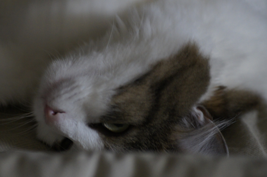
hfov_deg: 11.5
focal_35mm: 179
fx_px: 1326
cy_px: 88
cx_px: 134
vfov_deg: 7.7
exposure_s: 1/10
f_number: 4
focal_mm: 85
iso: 1600
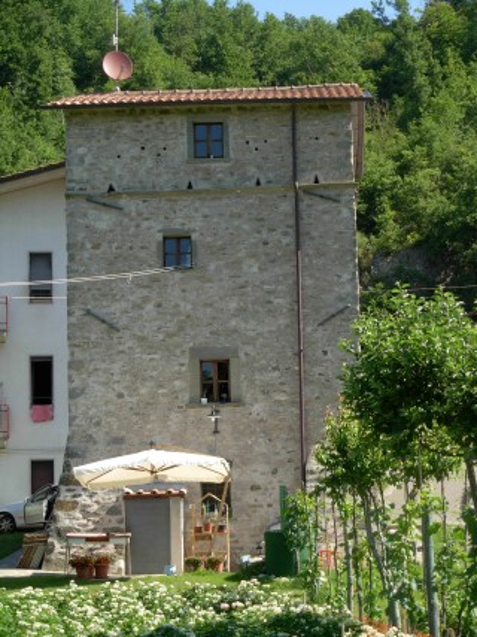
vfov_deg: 20.4
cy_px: 318
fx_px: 1765
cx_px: 238
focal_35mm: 96
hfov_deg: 15.4
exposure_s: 1/332
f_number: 3.9
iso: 79
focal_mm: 15.9
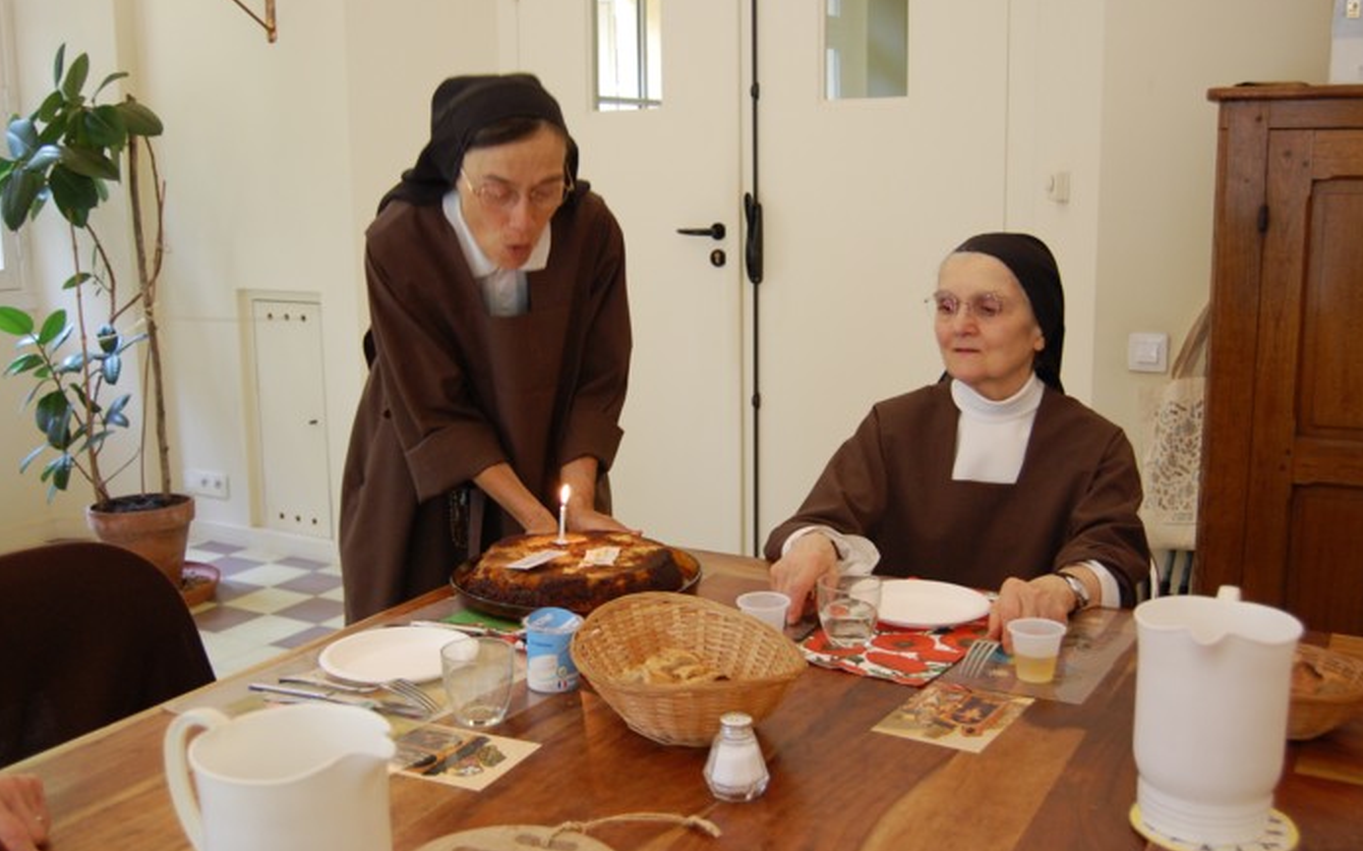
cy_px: 412
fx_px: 1374
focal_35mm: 37
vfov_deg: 34.4
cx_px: 684
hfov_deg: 52.8
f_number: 4
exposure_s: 1/30
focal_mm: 24
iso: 720
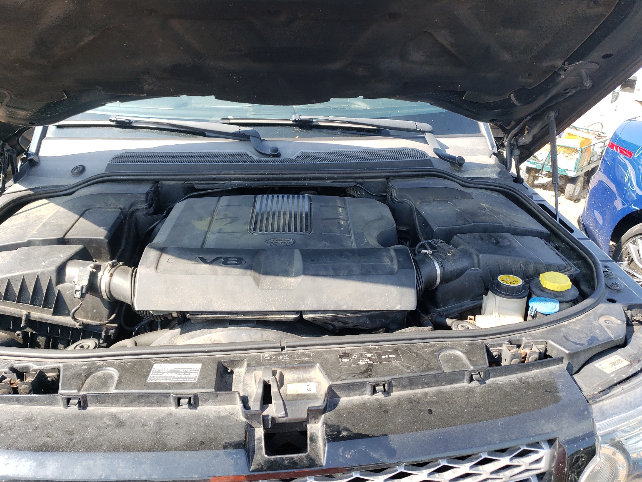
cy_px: 236
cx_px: 324
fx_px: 501
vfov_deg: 51.4
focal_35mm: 27
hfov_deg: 65.3
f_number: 1.5
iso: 50
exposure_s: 1/500
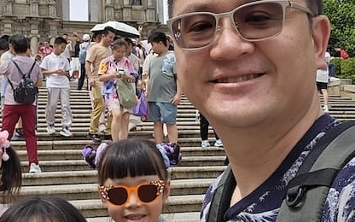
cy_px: 96
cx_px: 124
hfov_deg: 39.2
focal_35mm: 51
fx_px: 493
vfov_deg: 25.3
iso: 25
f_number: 2.2
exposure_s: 1/1111
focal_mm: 3.3
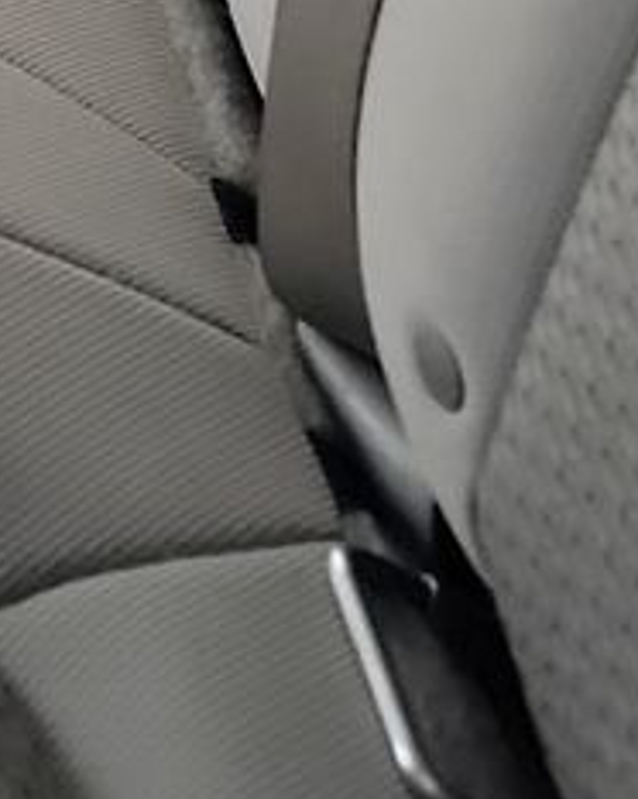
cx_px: -878
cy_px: -1132
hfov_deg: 8.7
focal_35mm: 161
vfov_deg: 10.3
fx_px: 3805
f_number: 1.8
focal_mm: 6.7
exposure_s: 1/39
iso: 800
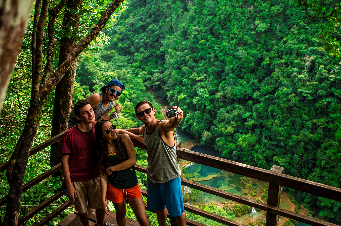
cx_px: 170
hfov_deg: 49.6
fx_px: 369
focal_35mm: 39
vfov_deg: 34.1
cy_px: 113
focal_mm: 26
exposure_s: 1/100
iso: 125
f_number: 4.2
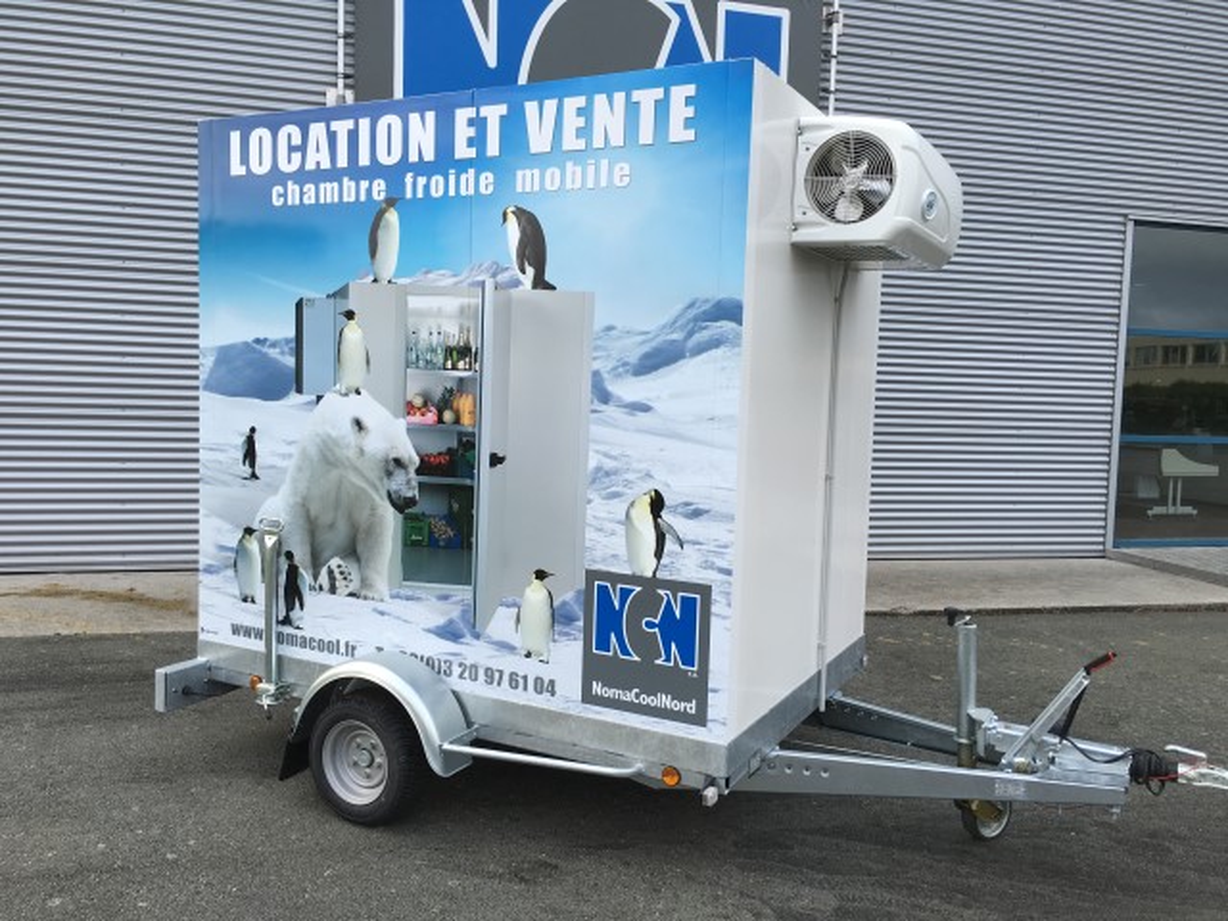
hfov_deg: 61.7
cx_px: 614
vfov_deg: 48.2
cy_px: 460
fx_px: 1029
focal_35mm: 29
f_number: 2.2
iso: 25
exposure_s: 1/107
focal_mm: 4.15
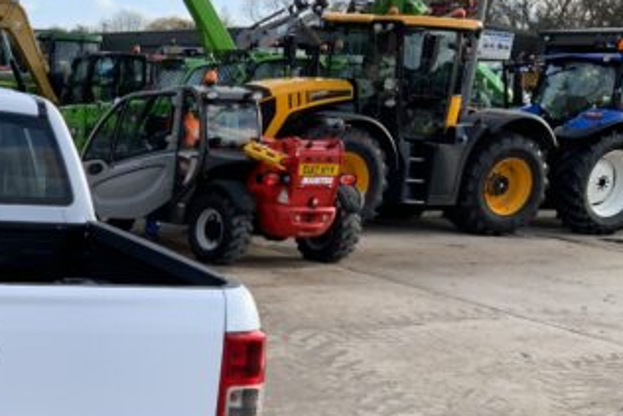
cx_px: 4
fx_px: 1056
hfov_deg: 30.6
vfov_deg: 21.7
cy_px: 381
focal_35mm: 61
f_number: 1.8
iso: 16
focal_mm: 3
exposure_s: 1/642
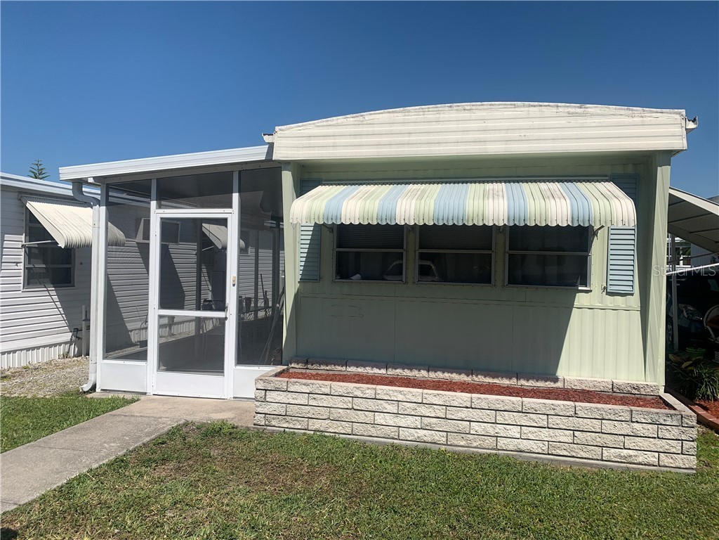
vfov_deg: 53.1
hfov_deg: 67.3
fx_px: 540
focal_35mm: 26
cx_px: 360
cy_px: 270
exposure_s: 1/4464
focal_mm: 4.25
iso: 25
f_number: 1.8
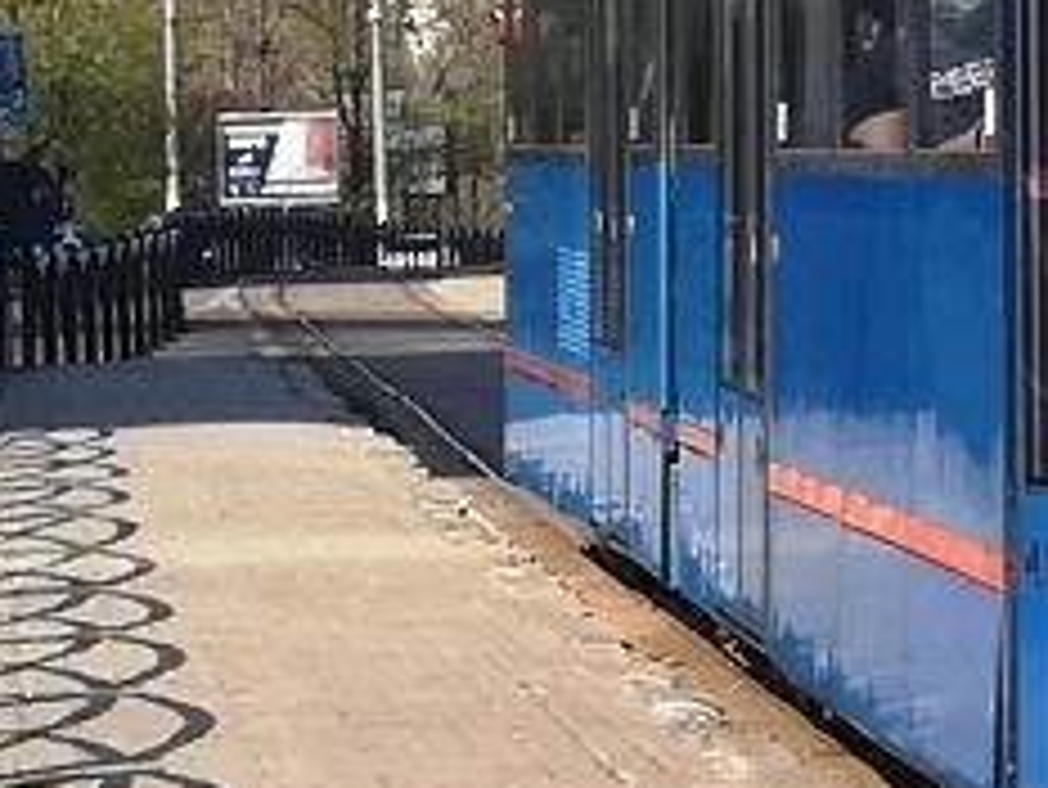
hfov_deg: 8.6
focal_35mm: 220
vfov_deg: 6.7
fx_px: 6664
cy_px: -225
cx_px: 1916
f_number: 2.2
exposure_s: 1/646
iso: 50
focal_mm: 3.83
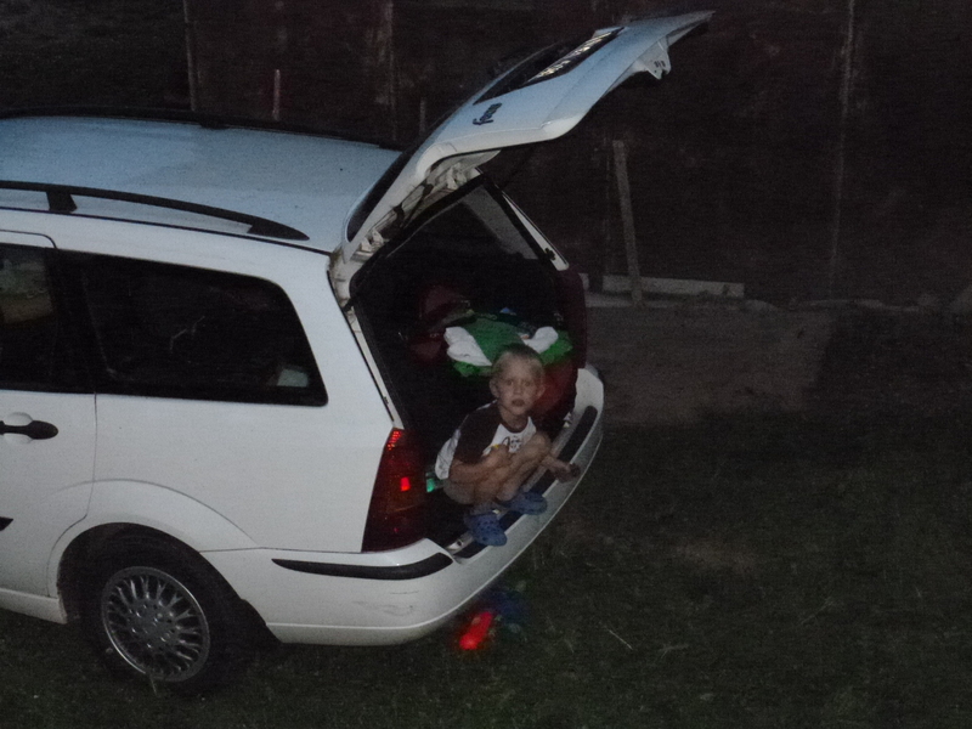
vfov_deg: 22.9
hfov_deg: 30.3
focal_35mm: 64
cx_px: 486
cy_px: 364
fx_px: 1797
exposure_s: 1/60
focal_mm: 11.5
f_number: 4.5
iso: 1600
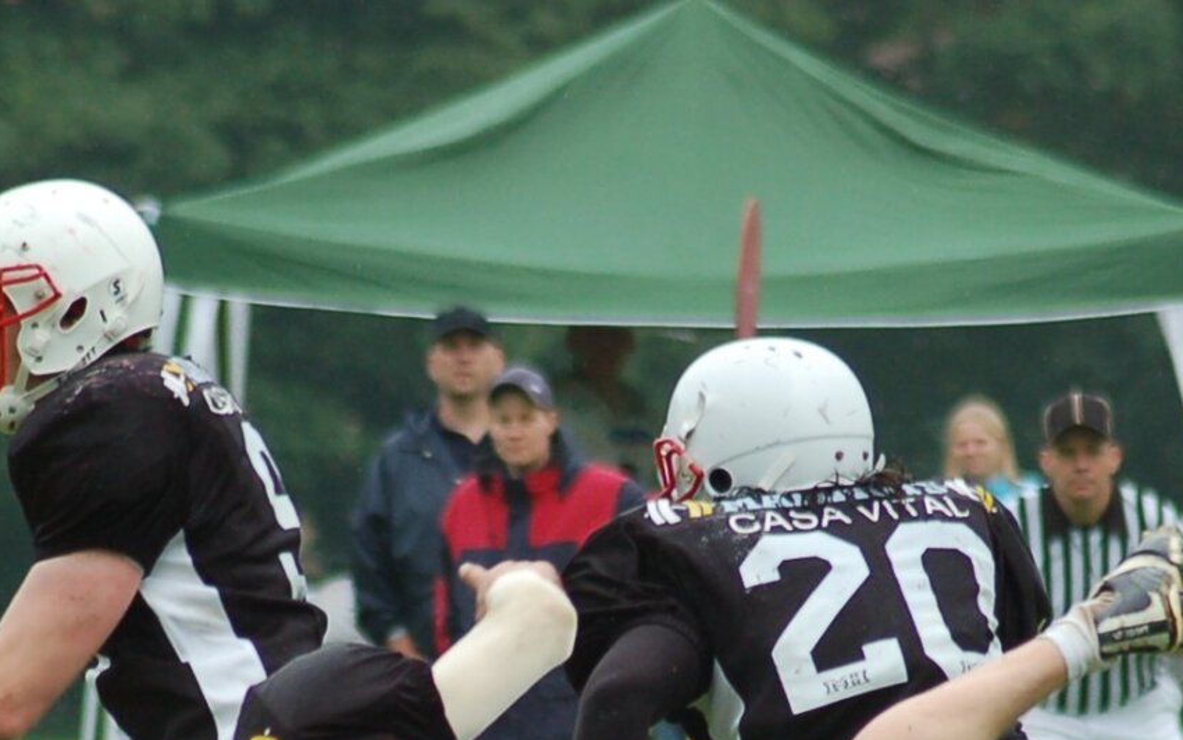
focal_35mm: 671
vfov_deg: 2.0
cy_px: 858
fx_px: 21635
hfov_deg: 3.1
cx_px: 635
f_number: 4.8
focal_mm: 170
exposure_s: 1/800
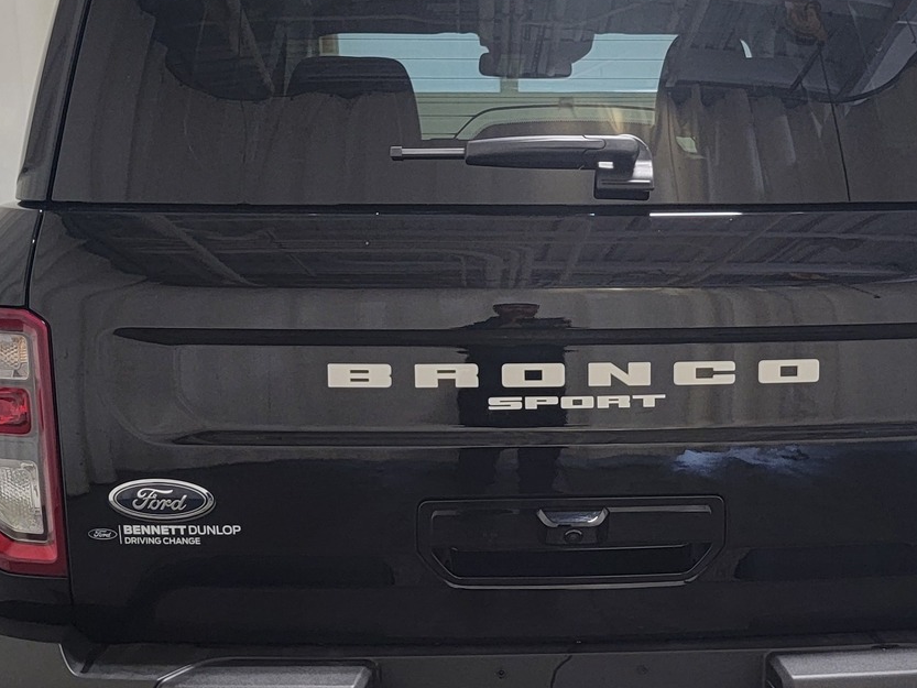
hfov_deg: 32.5
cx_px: 581
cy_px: 441
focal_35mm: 59
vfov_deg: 24.7
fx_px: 1563
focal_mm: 6.7
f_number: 1.8
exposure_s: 1/120
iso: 250
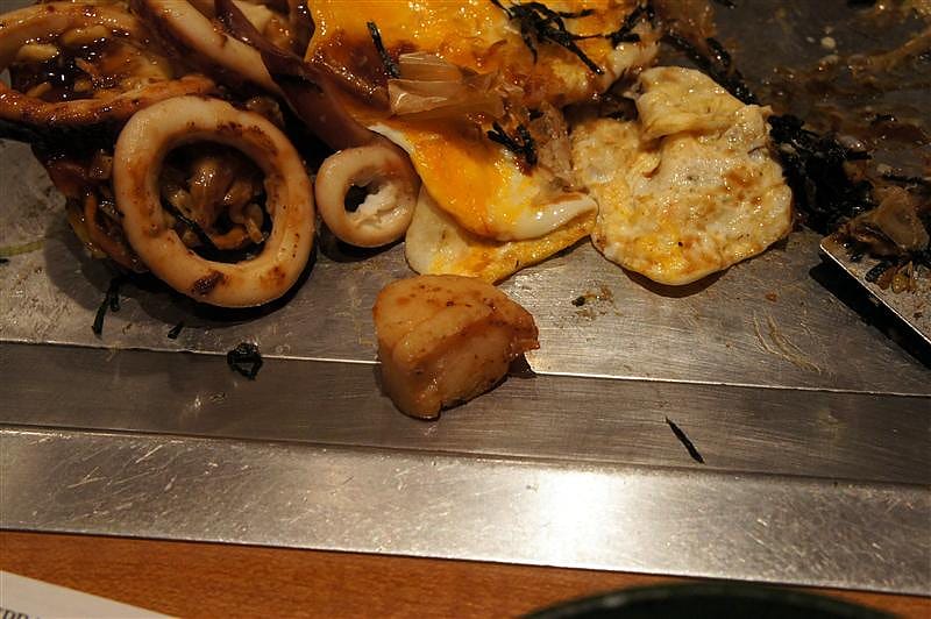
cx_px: 466
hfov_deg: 45.5
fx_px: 1111
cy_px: 310
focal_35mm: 43
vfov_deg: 31.1
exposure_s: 1/80
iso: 1600
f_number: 8
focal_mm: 29
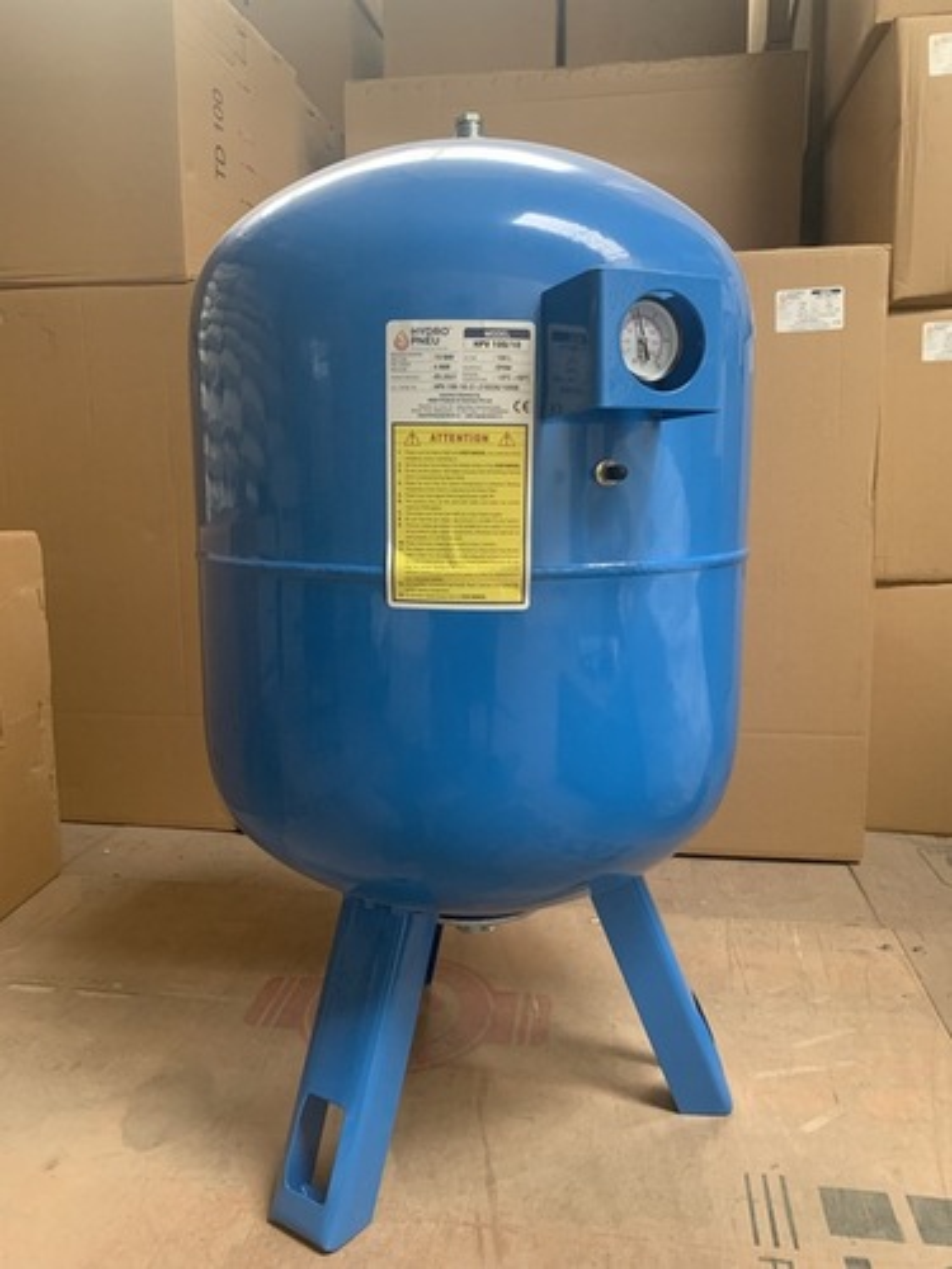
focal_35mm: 26
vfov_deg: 67.3
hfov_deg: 53.1
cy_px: 634
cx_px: 476
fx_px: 953
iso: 320
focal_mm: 4.25
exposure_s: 1/60
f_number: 1.8
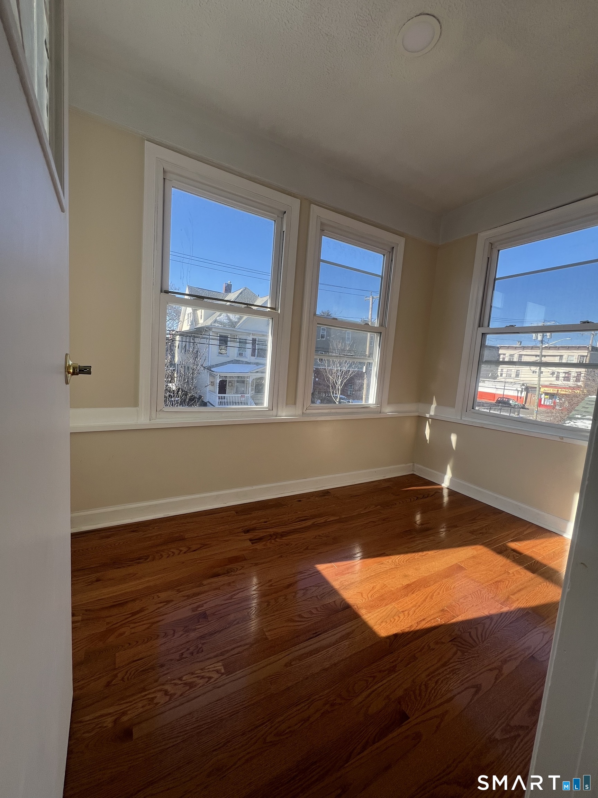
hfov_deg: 89.9
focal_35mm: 13
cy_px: 399
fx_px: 299
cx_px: 299
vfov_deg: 106.2
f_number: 1.8
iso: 32
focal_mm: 1.57
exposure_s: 1/506
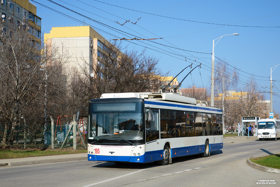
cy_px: 94
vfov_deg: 23.8
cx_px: 140
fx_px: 443
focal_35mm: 57
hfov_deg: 35.1
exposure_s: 1/800
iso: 100
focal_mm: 38
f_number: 5.6
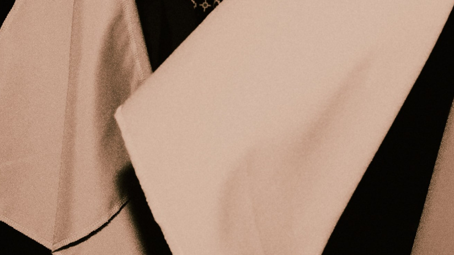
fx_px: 1806
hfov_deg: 14.1
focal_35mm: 150
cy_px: -157
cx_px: 470
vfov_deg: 7.9
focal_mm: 46
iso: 1600
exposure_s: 1/15
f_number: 11
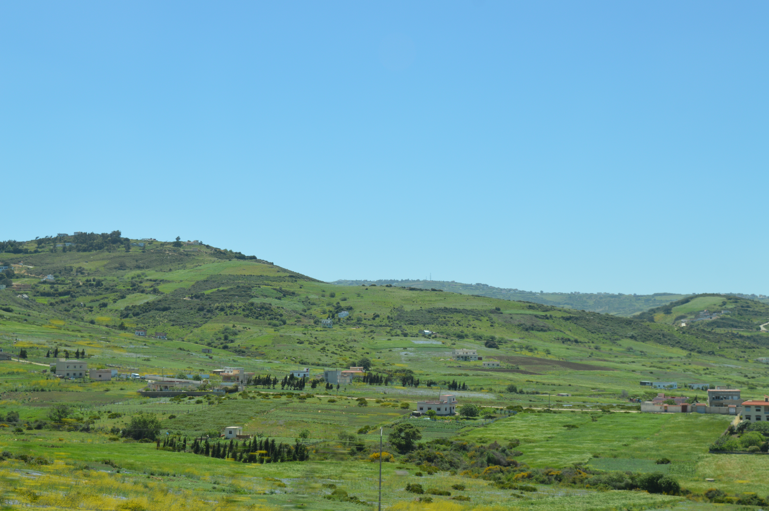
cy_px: 256
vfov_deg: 26.4
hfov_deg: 38.9
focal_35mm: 51
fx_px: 1088
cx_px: 384
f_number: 8
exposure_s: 1/250
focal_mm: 34
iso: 100
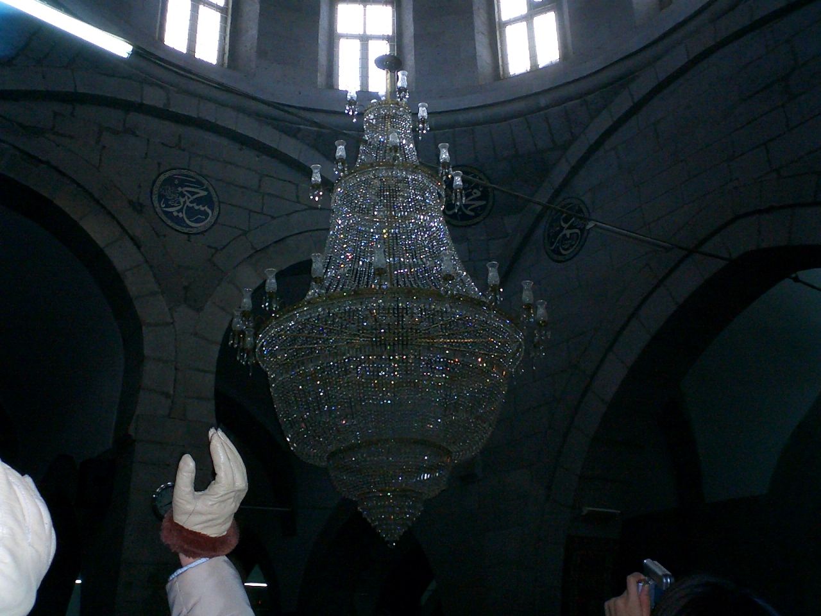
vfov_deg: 38.7
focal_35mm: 37
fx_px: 878
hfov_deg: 50.1
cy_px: 308
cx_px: 410
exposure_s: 1/40
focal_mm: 5.6
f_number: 3.5
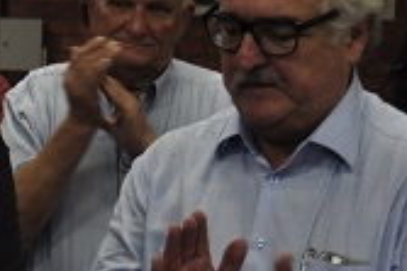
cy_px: 308
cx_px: -49
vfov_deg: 9.0
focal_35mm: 151
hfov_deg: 13.3
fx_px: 1705
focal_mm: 28
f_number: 4
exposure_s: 1/60
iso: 1100
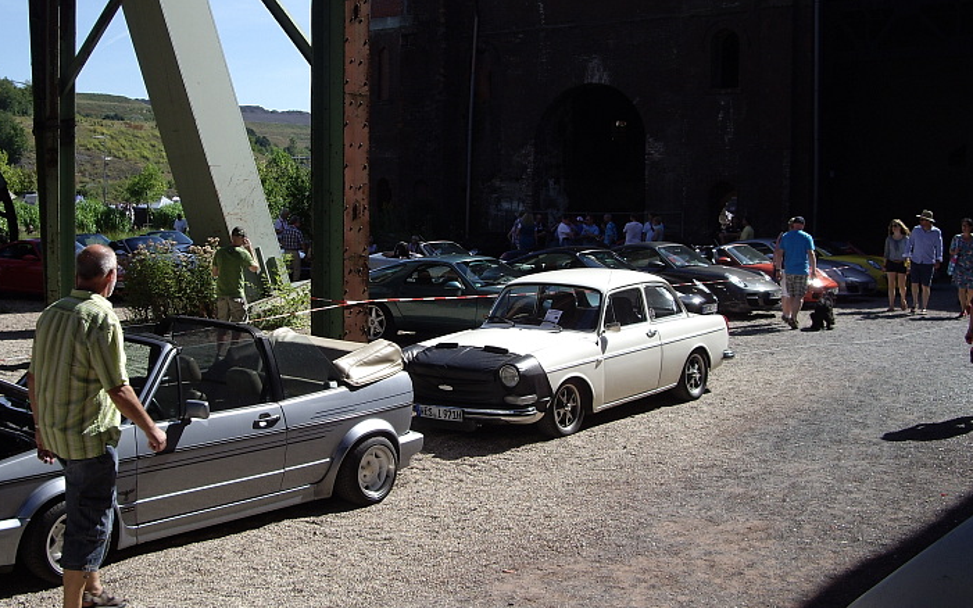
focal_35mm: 46
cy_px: 280
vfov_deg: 28.0
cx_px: 426
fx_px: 1220
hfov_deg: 43.4
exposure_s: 1/200
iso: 50
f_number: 5.6
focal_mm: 7.9
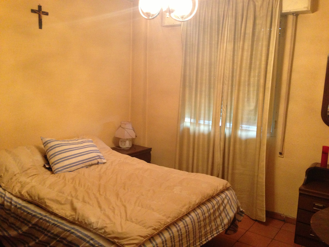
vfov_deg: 42.9
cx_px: 164
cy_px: 124
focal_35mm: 33
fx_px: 314
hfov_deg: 55.4
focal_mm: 4.13
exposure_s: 1/15
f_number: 2.4
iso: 400
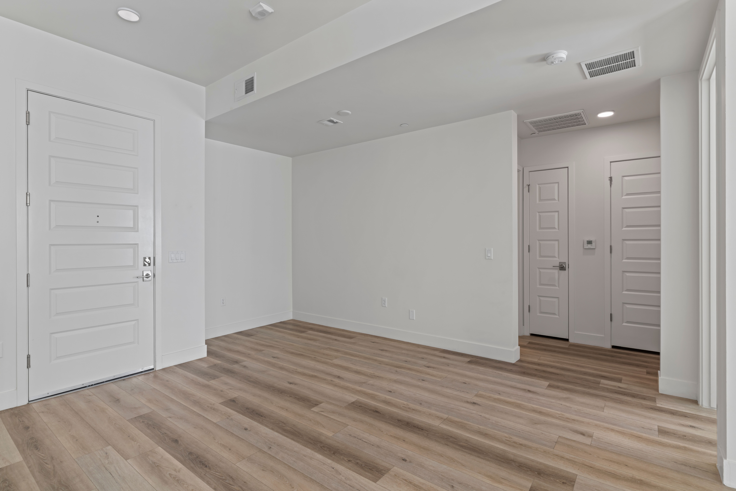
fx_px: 368
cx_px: 368
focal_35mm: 18
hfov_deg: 90.0
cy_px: 246
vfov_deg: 67.4
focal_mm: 18
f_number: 8
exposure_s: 1/2
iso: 200
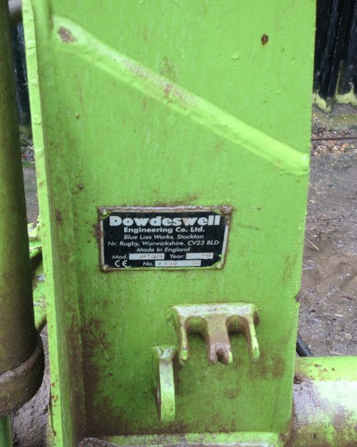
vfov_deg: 40.3
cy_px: 224
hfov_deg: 32.7
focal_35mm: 46
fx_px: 608
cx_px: 162
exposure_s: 1/40
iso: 64
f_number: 2.4
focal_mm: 4.28
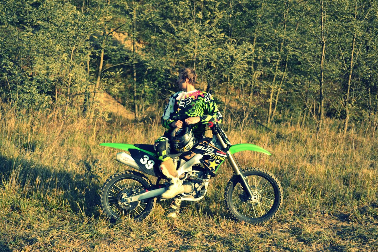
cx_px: 189
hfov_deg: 41.1
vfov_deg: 28.1
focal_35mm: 48
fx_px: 504
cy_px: 126
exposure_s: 1/1000
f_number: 4.8
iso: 400
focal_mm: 32
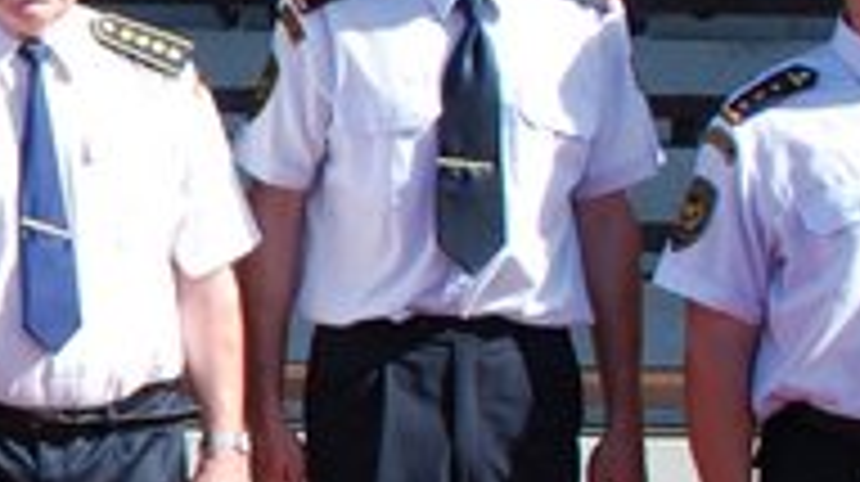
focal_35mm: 203
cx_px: -959
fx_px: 4625
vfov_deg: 6.0
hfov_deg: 9.8
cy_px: 32
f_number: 6.3
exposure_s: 1/160
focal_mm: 24
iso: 100
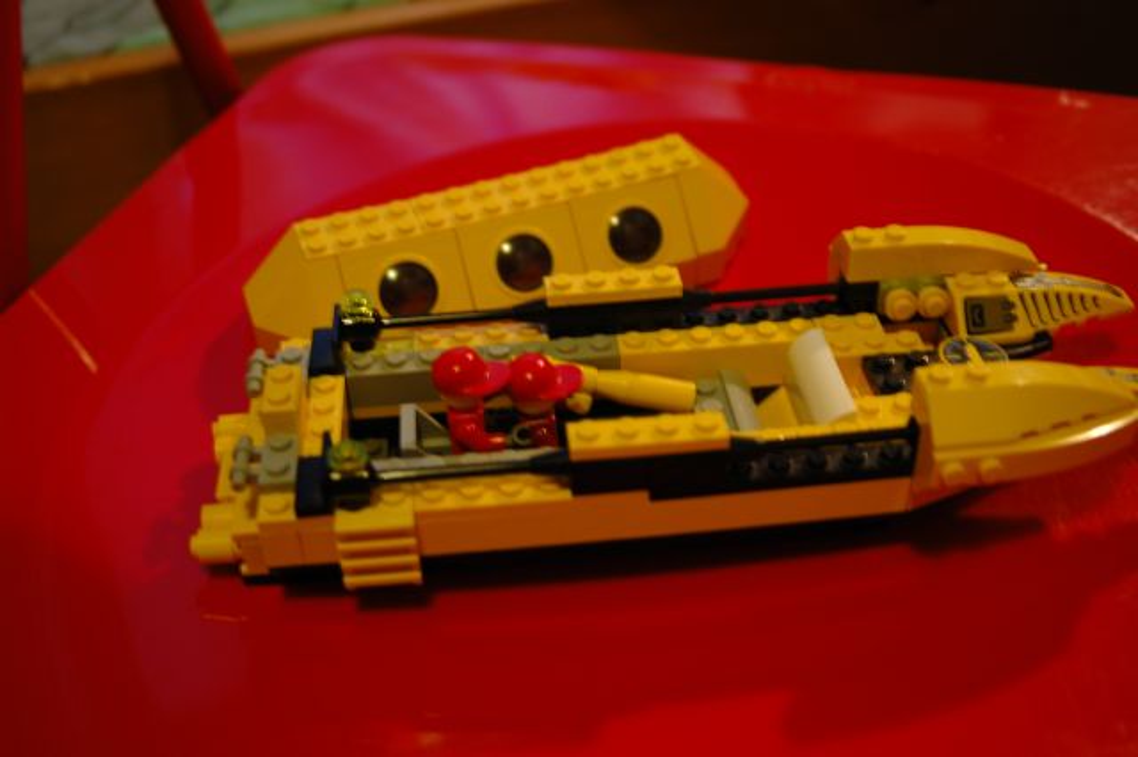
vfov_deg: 31.9
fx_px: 1327
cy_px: 378
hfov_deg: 46.4
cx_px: 569
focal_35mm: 42
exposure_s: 1/6
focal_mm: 28
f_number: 3.3
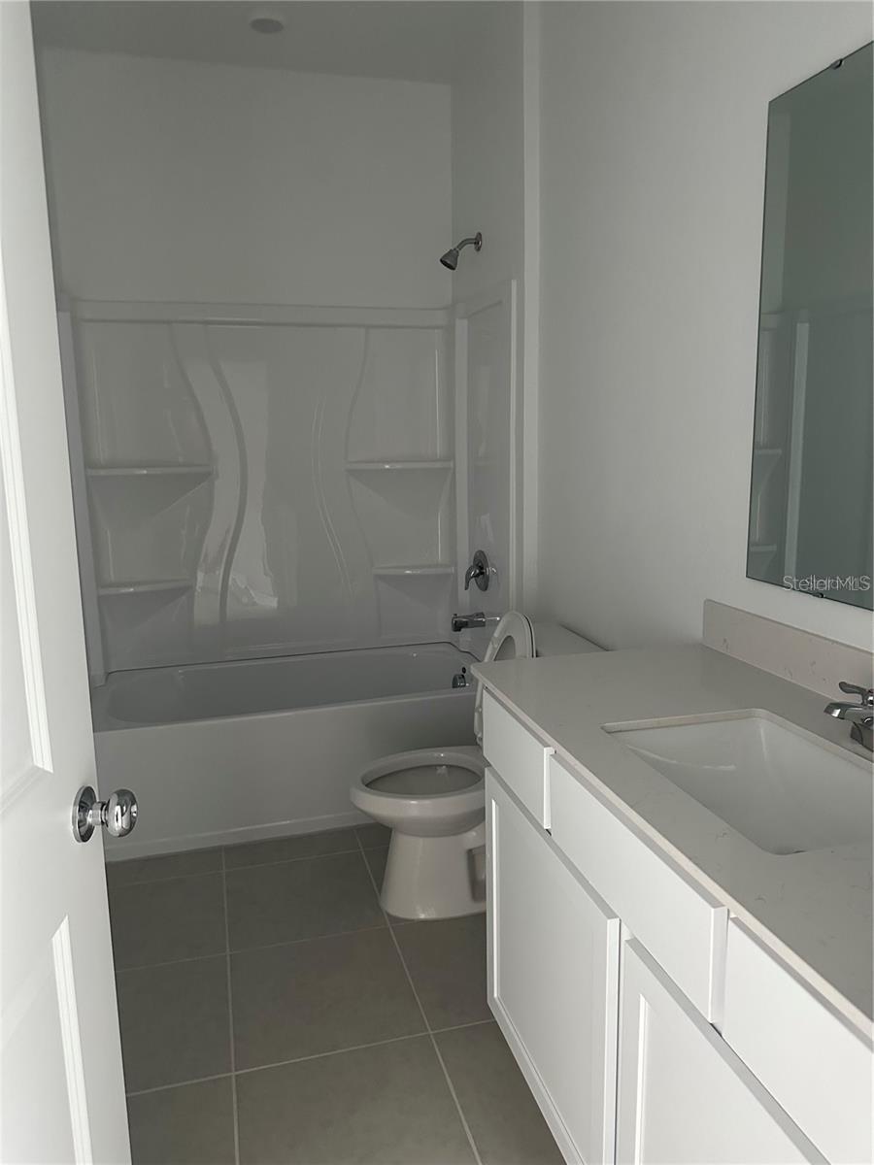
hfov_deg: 56.8
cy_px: 582
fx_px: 808
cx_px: 437
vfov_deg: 71.6
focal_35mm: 24
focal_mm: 6.86
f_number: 1.78
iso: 500
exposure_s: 1/60
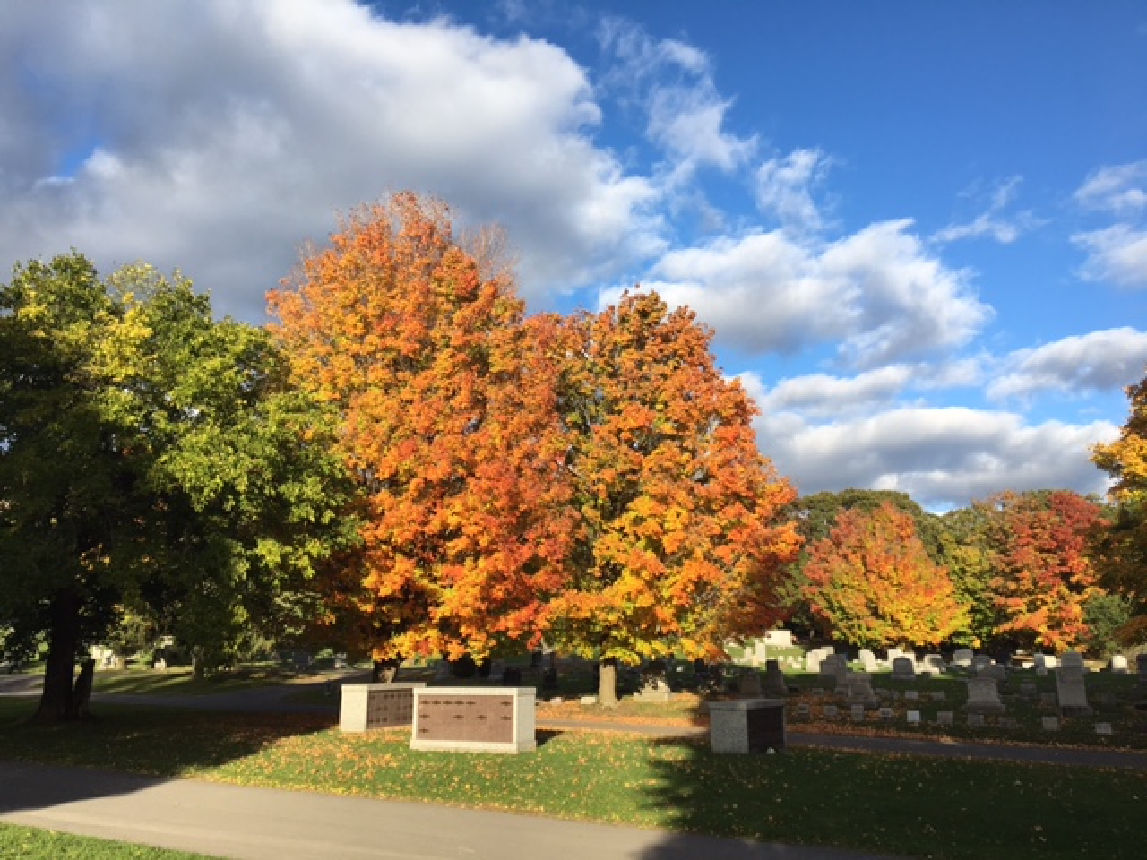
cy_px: 430
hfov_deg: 61.7
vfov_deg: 48.2
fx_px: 961
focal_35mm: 29
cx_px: 574
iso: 25
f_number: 2.2
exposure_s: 1/1026
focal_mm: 4.15
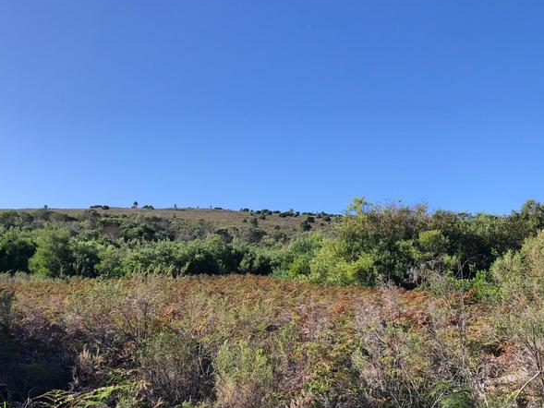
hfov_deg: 48.4
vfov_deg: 37.5
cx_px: 199
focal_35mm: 38
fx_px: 597
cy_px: 250
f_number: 1.8
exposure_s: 1/1453
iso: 20
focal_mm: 3.99
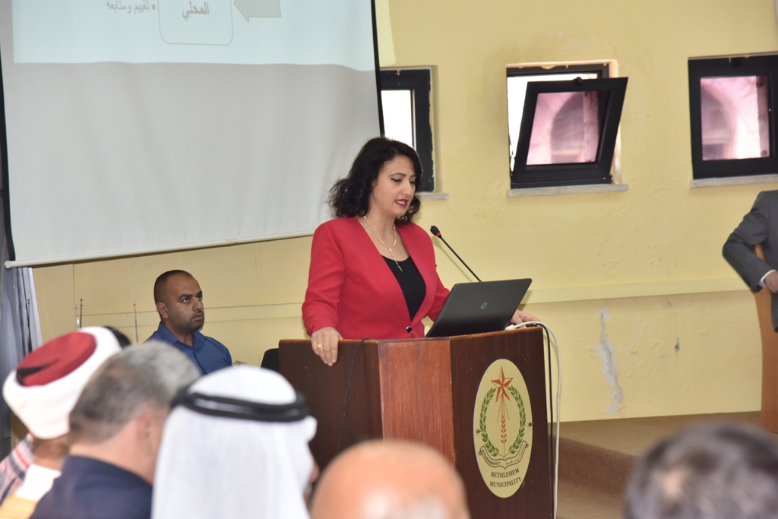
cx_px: 389
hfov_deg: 19.5
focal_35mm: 105
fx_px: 2269
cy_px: 260
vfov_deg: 13.0
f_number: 5.6
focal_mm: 105
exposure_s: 1/200
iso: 1600
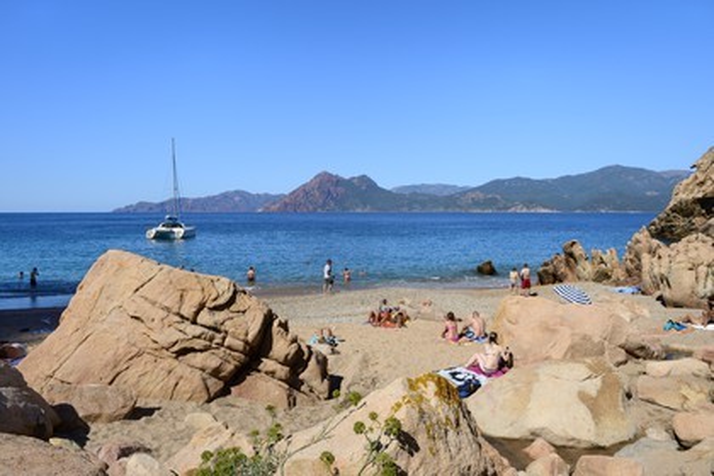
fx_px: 476
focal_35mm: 24
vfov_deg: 53.1
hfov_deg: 73.7
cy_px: 238
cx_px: 357
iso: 200
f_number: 13
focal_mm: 24
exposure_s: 1/320
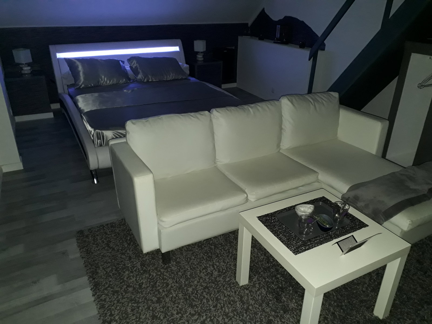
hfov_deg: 65.3
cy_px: 162
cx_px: 216
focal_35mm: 27
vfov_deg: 51.4
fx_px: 337
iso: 200
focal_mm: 3.6
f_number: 1.9
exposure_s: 1/20
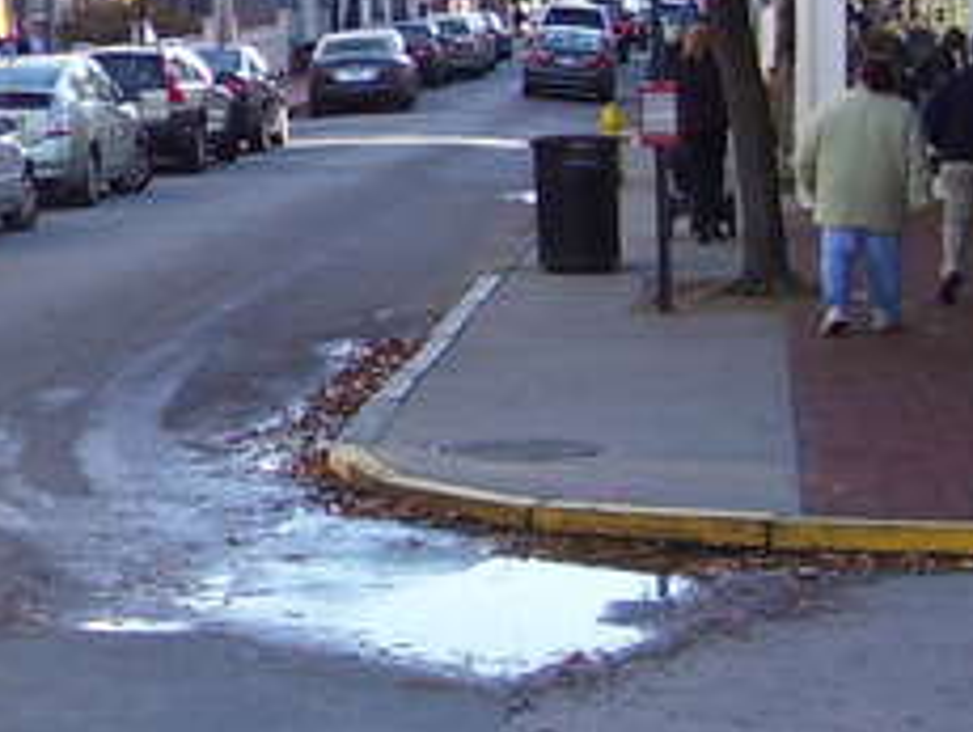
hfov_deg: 15.1
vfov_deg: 11.8
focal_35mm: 125
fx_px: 3517
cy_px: 51
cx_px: -250
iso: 80
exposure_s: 1/250
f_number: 2.7
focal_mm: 6
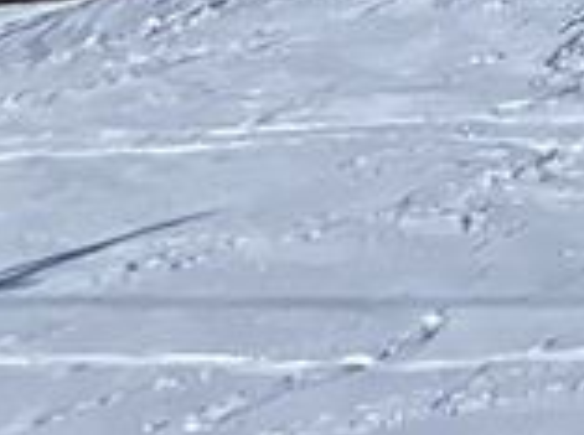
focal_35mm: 83
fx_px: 1397
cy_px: -952
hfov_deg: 13.3
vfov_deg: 10.5
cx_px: 1555
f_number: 1.8
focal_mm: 1.57
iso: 32
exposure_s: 1/6944
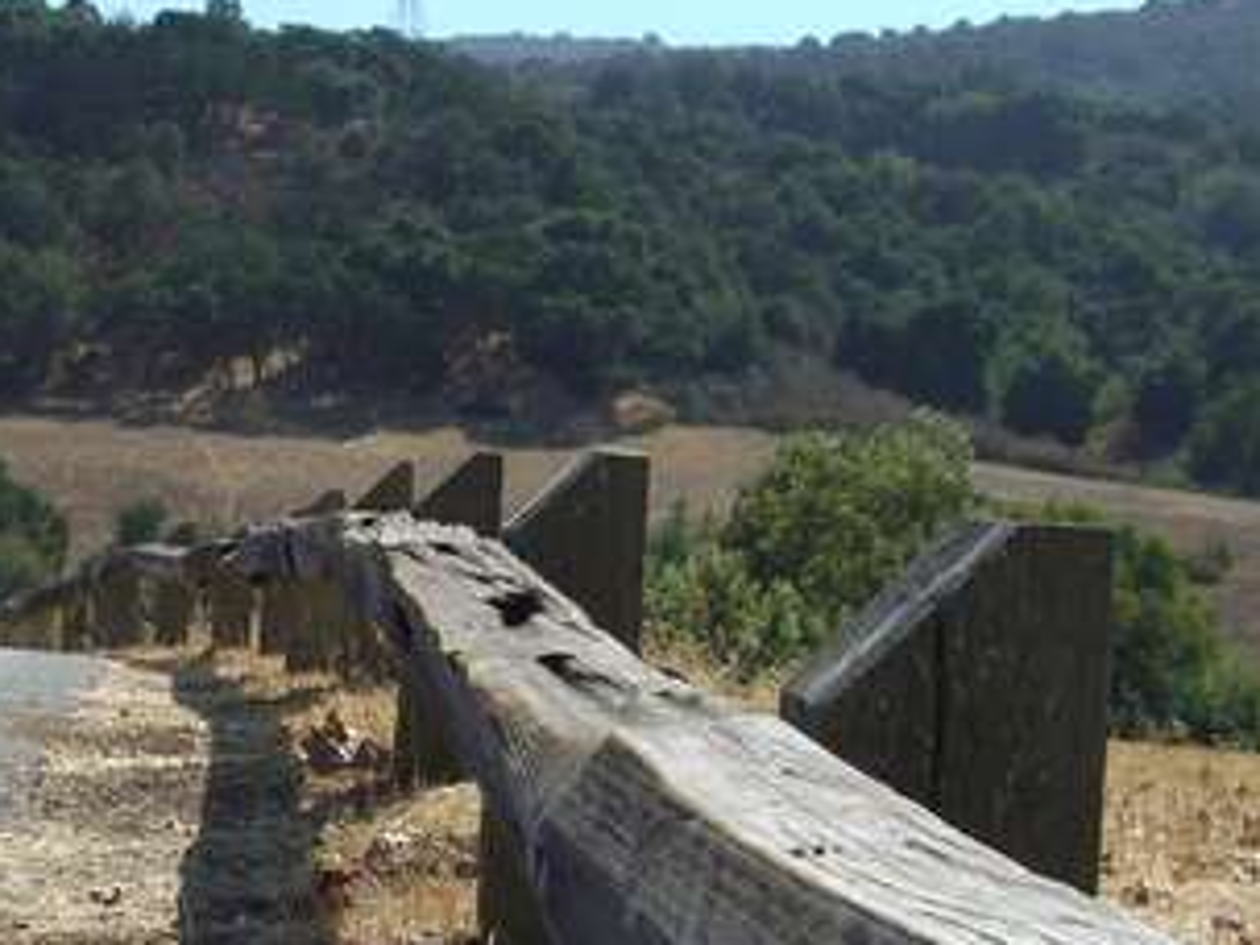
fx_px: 3640
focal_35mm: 100
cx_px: 178
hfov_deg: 19.4
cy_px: 738
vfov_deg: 14.7
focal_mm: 7.9
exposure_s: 1/320
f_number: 5.6
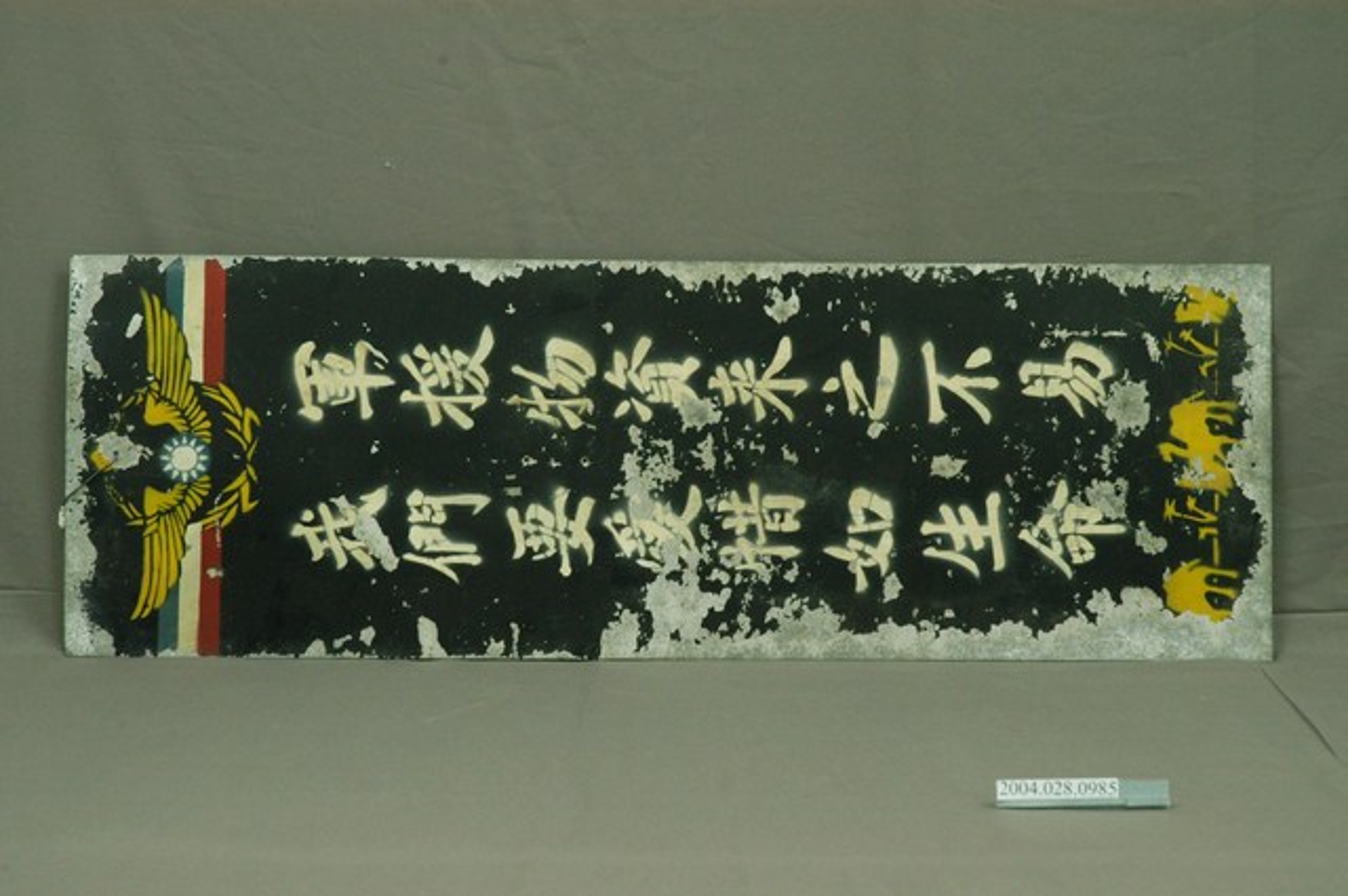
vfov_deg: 15.1
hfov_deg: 22.6
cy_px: 448
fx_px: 3366
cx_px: 674
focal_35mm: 90
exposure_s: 1/10
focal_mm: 60
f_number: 7.1
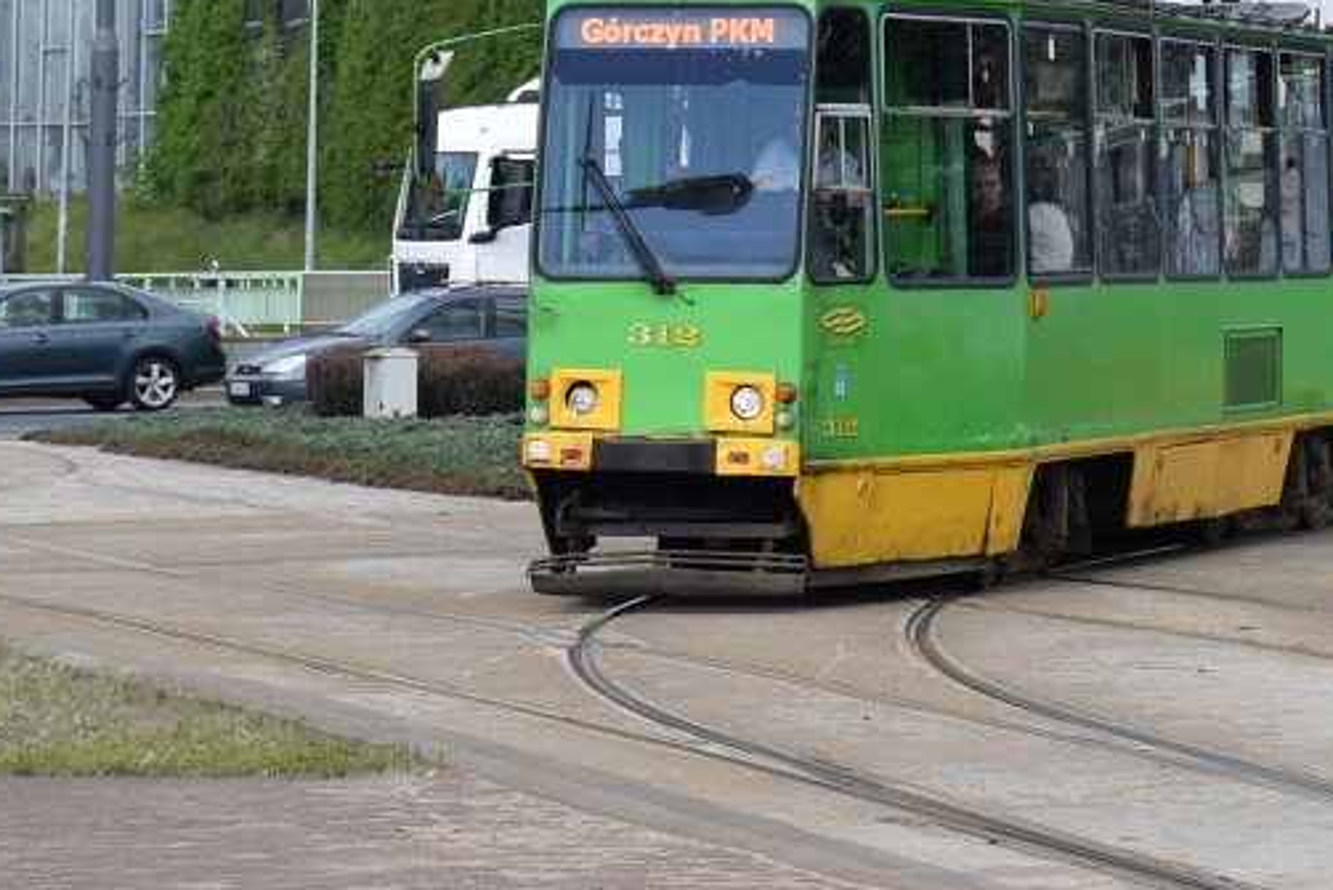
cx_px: 1346
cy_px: -24
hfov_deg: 12.6
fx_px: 5970
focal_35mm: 161
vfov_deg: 8.5
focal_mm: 45
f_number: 9
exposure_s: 1/320
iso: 200
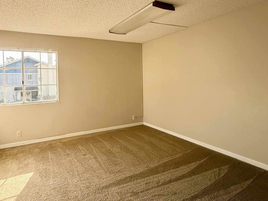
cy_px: 82
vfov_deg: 65.5
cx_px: 97
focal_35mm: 20
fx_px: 155
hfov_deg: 79.9
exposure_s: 1/279
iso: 64
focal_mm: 2.22
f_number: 2.2
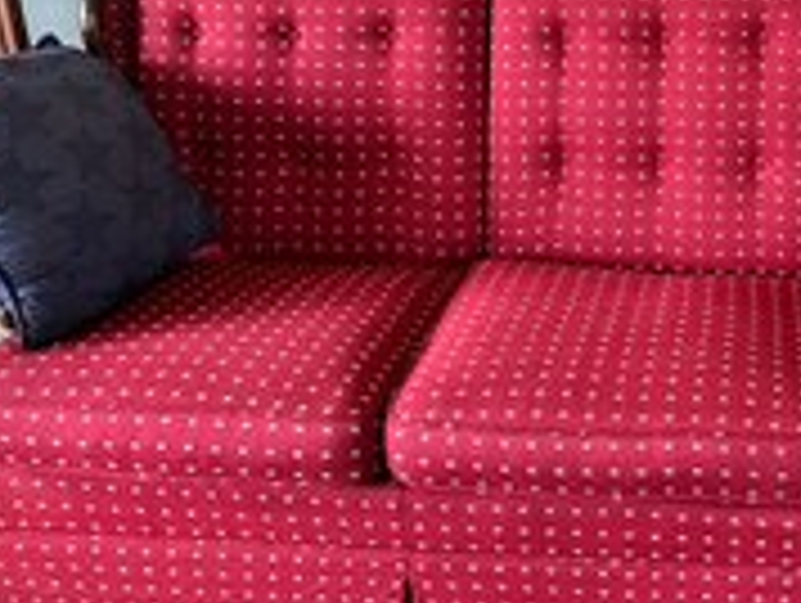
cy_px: 119
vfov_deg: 28.5
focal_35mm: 50
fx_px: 1159
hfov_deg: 36.0
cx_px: 709
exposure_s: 1/60
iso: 250
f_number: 1.5
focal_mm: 5.7
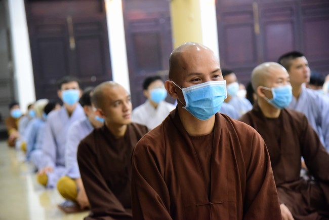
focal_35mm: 86
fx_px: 786
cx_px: 164
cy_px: 110
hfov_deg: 23.6
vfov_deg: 15.9
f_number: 4.5
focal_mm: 86
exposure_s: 1/60
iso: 8000
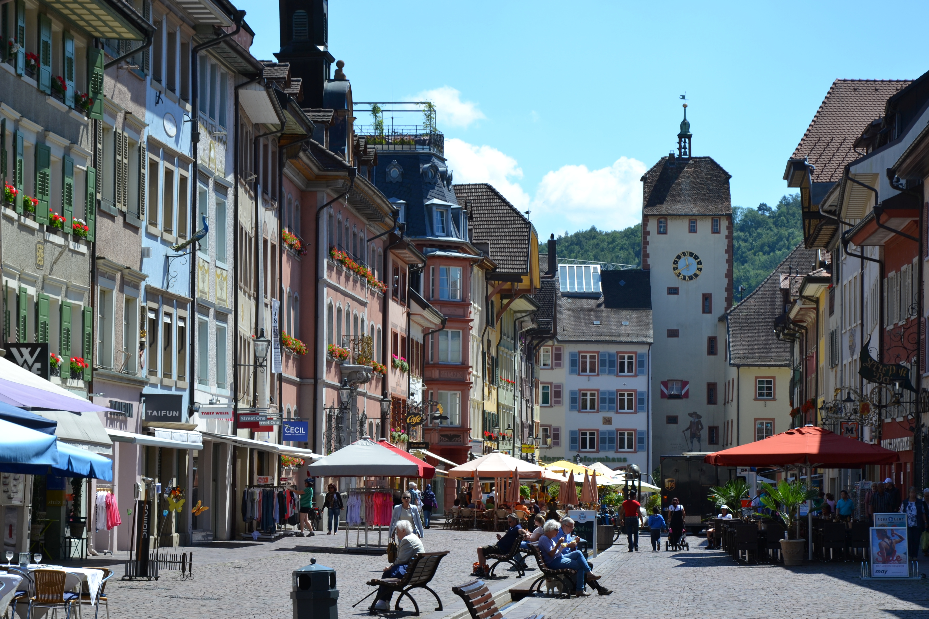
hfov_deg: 20.6
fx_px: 2555
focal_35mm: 99
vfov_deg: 13.8
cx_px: 464
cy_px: 310
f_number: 8
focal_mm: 66
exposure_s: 1/250
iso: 100
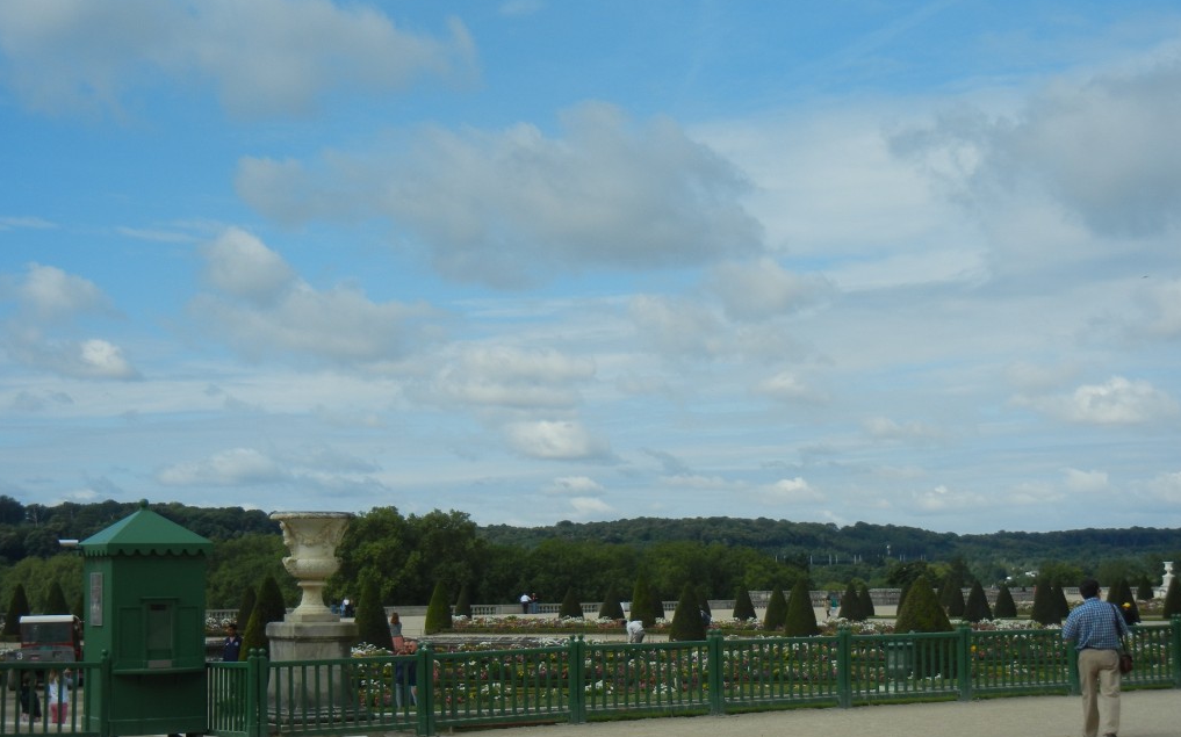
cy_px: 419
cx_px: 591
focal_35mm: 63
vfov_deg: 20.6
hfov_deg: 32.5
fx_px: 2027
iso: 160
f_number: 8
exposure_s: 1/417
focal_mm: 10.6
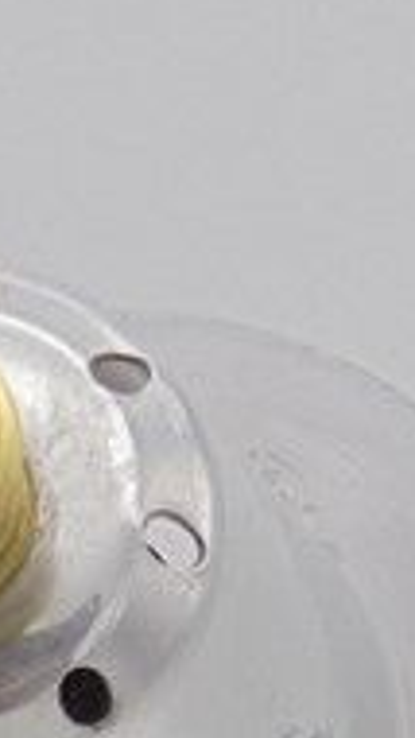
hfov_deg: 9.1
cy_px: 1659
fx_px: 2619
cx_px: 215
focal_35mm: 134
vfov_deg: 13.0
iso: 100
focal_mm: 4.6
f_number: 3.5
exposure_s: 1/80
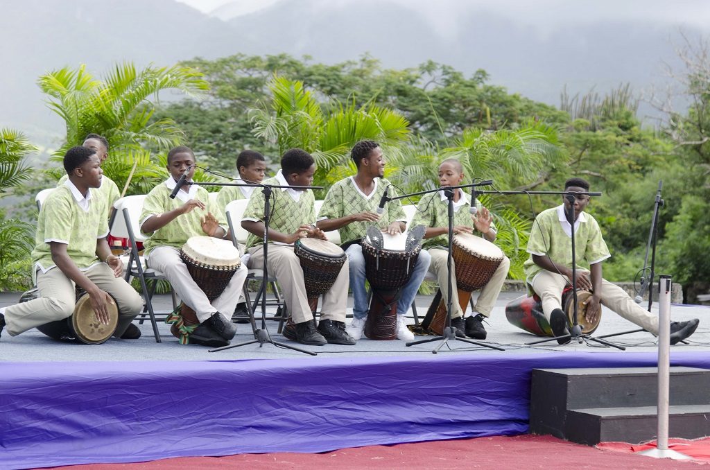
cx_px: 355
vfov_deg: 11.7
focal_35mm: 117
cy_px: 235
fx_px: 2302
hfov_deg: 17.5
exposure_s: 1/250
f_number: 4
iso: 100
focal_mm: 78
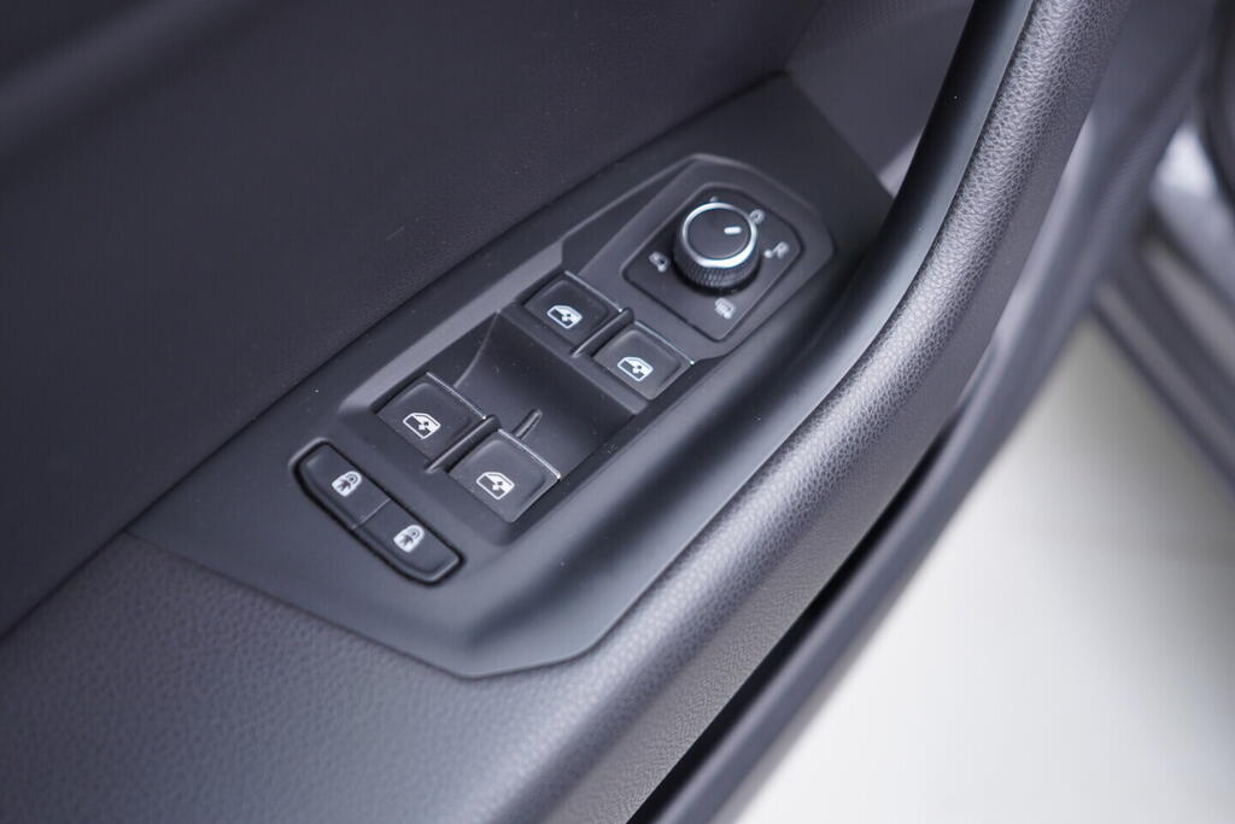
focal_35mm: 36
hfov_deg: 53.1
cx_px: 618
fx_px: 1235
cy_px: 412
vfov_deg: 36.9
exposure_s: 1/40
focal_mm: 24
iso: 320
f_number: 2.8
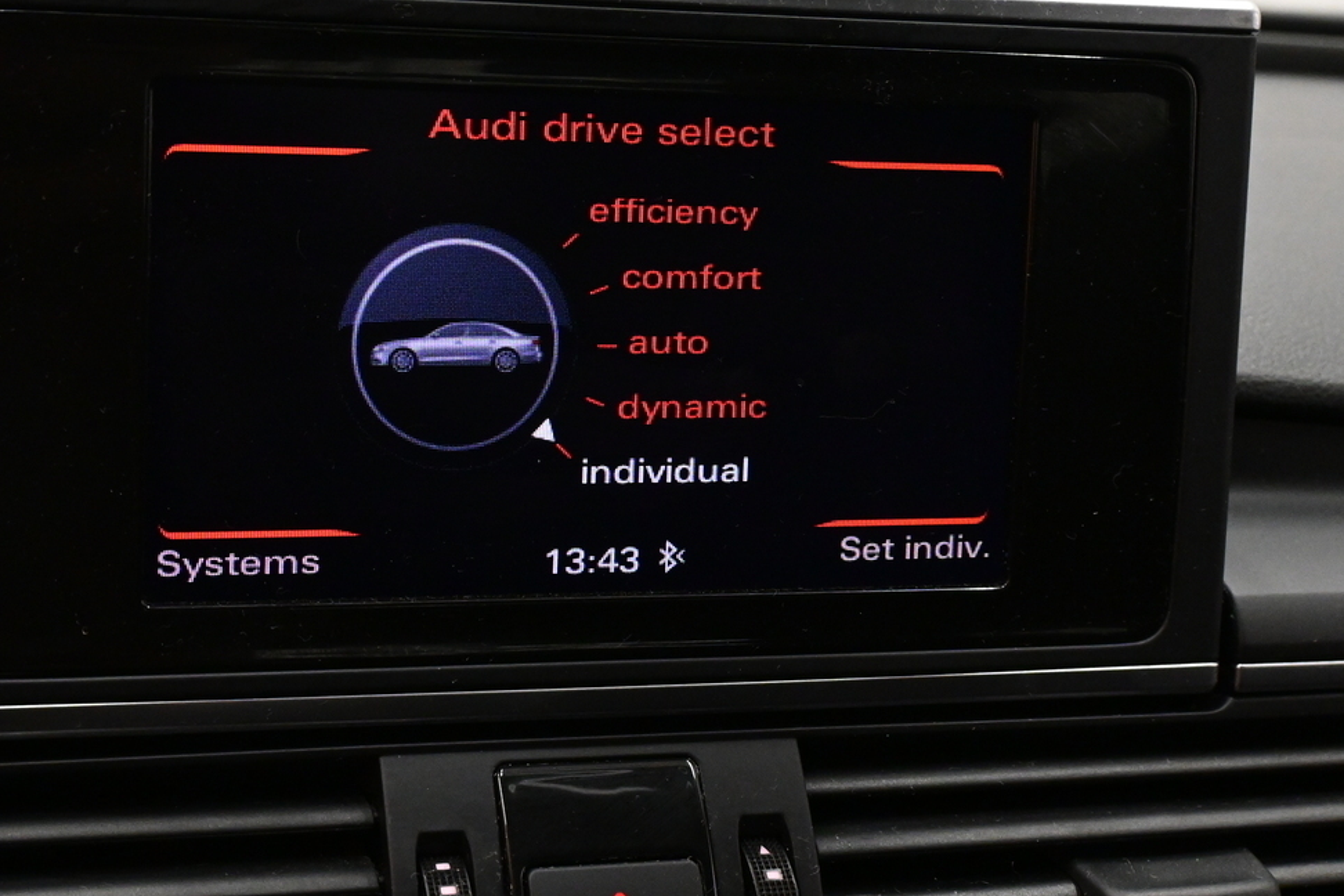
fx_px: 2286
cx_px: 514
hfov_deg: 32.6
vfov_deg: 22.1
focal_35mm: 61
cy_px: 357
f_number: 5.6
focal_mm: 24.5
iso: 3200
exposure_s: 1/100
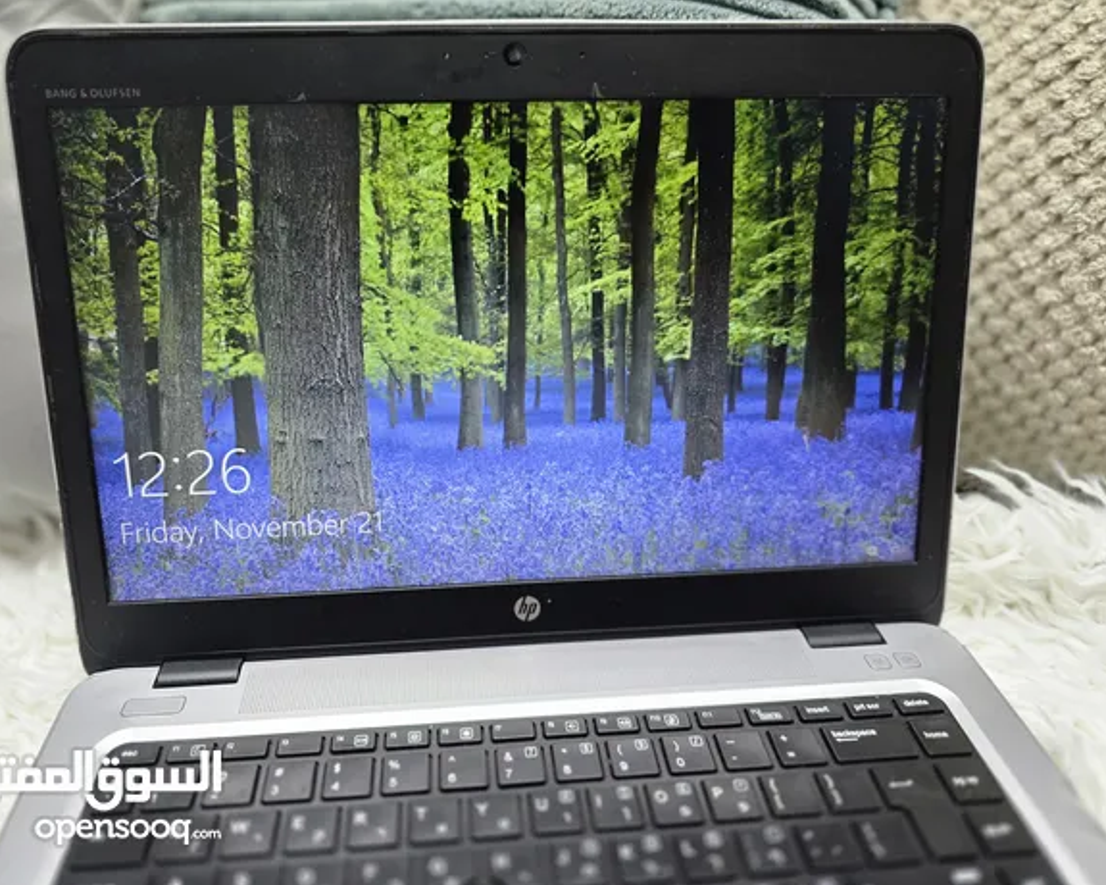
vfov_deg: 56.8
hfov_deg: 68.0
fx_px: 818
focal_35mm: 25
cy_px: 429
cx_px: 510
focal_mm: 6.3
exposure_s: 1/100
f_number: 1.7
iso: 160
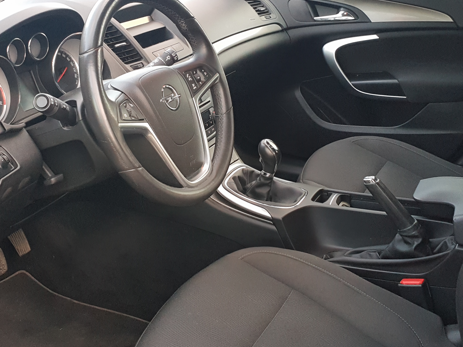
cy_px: 157
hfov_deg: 61.6
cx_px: 211
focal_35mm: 29
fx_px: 388
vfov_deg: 48.2
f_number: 2.4
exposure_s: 1/50
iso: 320
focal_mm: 4.3
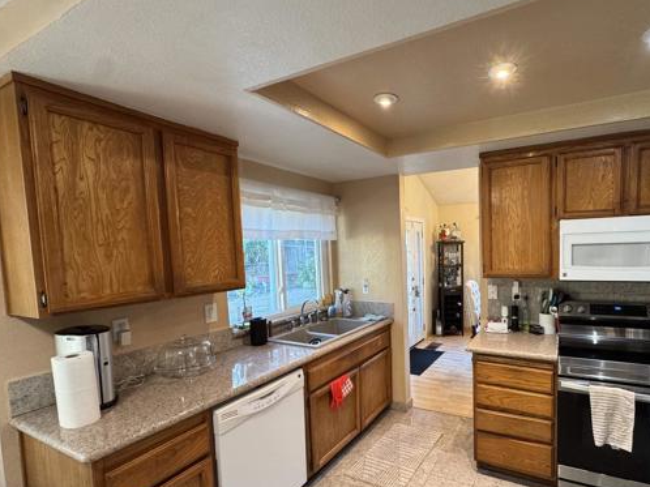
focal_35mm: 18
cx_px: 405
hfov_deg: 86.1
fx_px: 338
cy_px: 272
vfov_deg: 71.3
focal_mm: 2.22
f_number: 2.2
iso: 200
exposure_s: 1/60
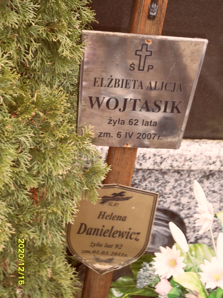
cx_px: 112
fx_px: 859
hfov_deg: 14.8
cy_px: 149
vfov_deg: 19.6
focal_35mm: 100
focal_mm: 16.3
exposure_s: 1/45
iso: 320
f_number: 4.4
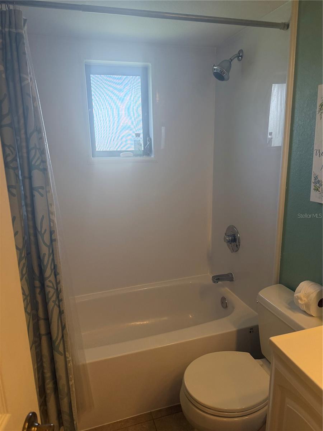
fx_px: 299
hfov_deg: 56.8
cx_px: 162
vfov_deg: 71.6
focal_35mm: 24
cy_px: 216
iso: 160
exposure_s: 1/237
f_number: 1.78
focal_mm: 6.76
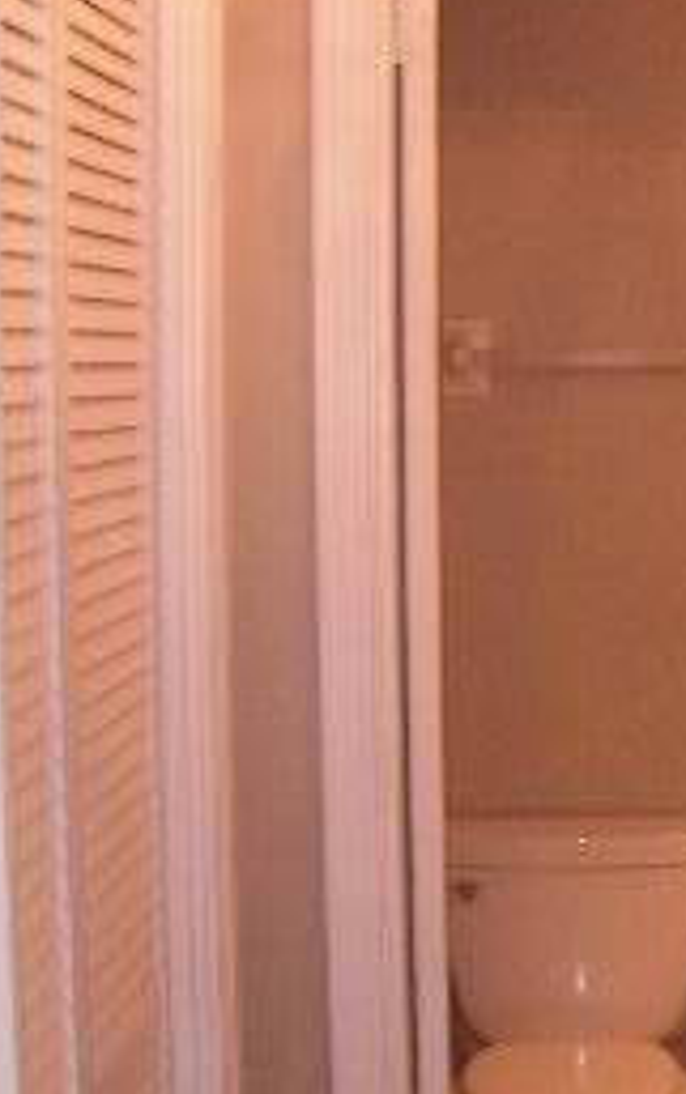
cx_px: 989
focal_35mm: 95
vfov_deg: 21.8
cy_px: 417
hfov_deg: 13.1
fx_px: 2837
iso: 125
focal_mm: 6.3
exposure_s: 1/30
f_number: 3.5
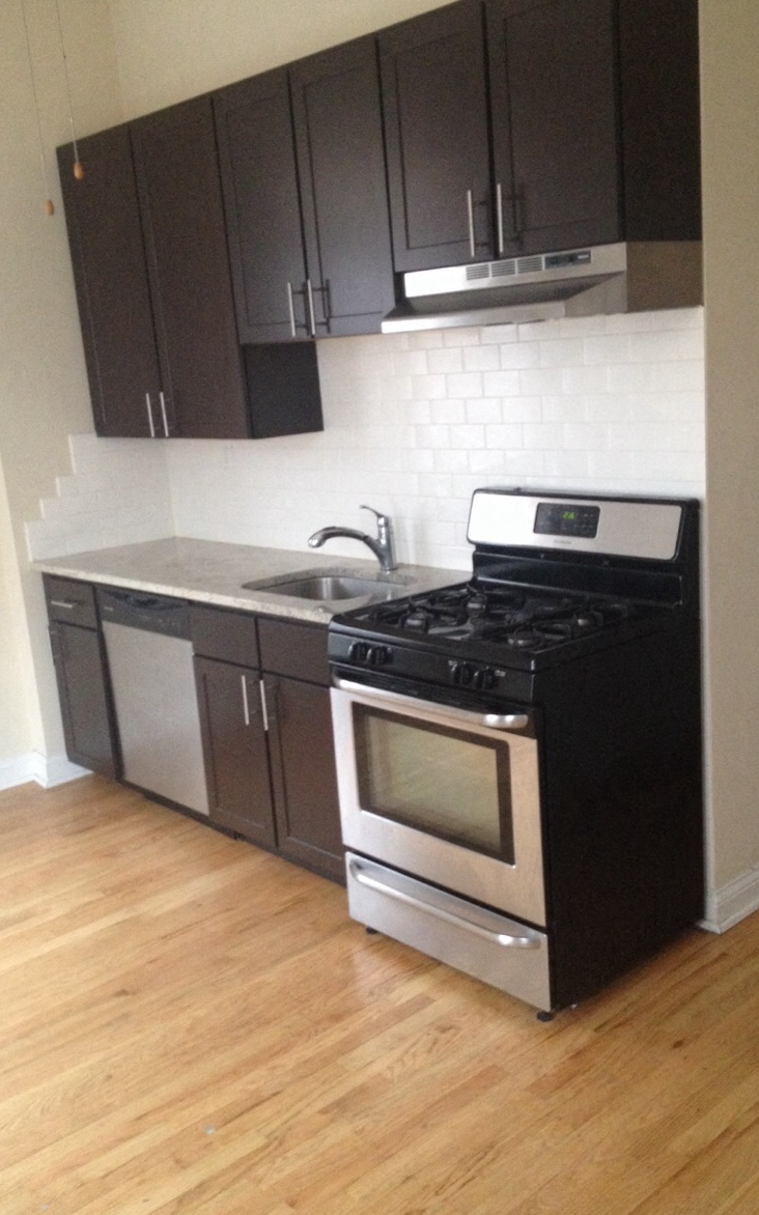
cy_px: 612
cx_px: 423
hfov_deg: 33.5
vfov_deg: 51.6
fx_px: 1258
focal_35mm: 38
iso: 250
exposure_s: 1/20
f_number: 2.4
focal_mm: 4.28
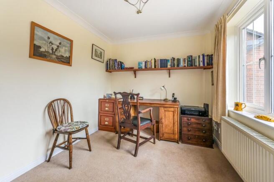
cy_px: 91
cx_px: 137
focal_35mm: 14
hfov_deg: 104.3
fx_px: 107
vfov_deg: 81.2
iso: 400
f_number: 13
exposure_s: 1/10
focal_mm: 14
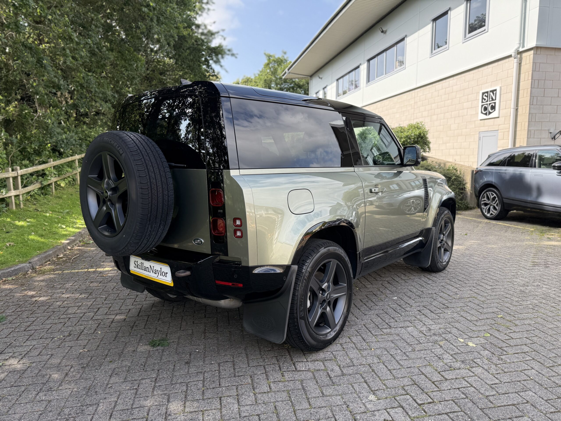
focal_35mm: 24
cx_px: 280
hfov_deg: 71.6
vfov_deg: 56.8
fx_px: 389
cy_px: 210
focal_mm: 6.76
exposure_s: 1/1139
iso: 100
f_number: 1.78
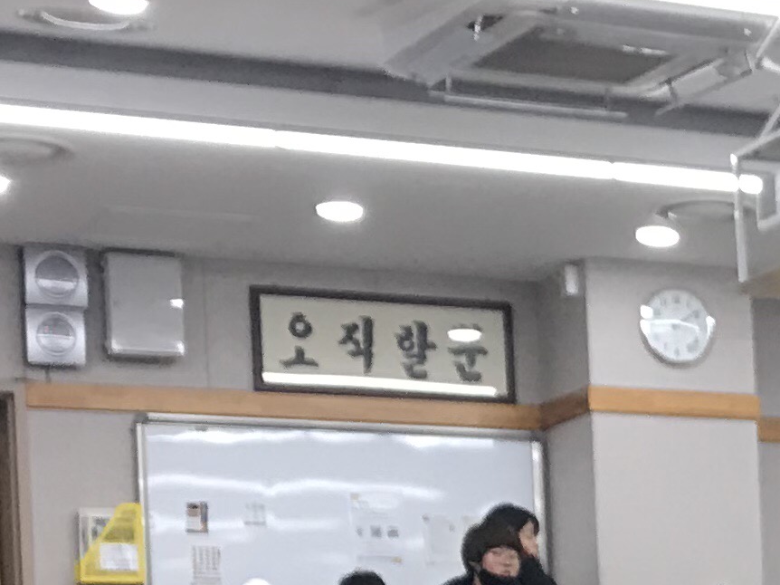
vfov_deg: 10.8
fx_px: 2951
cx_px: 1100
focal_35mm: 131
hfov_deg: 14.3
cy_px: 912
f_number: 1.8
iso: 20
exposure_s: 1/30
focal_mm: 3.99
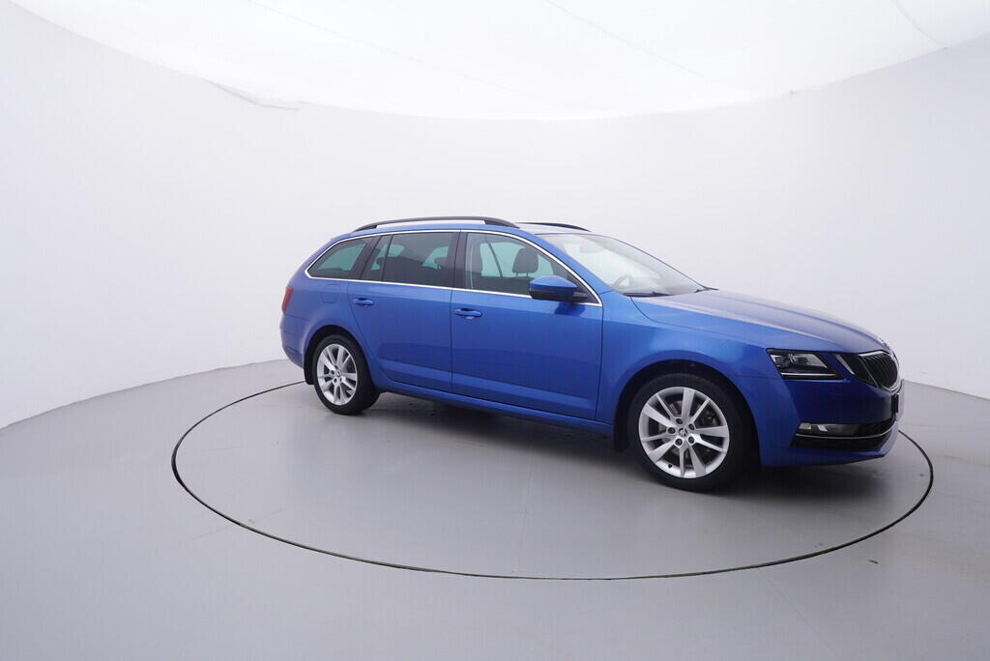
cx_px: 495
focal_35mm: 22
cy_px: 330
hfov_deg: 77.3
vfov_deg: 56.2
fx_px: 619
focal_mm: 15
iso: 200
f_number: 5
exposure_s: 1/80
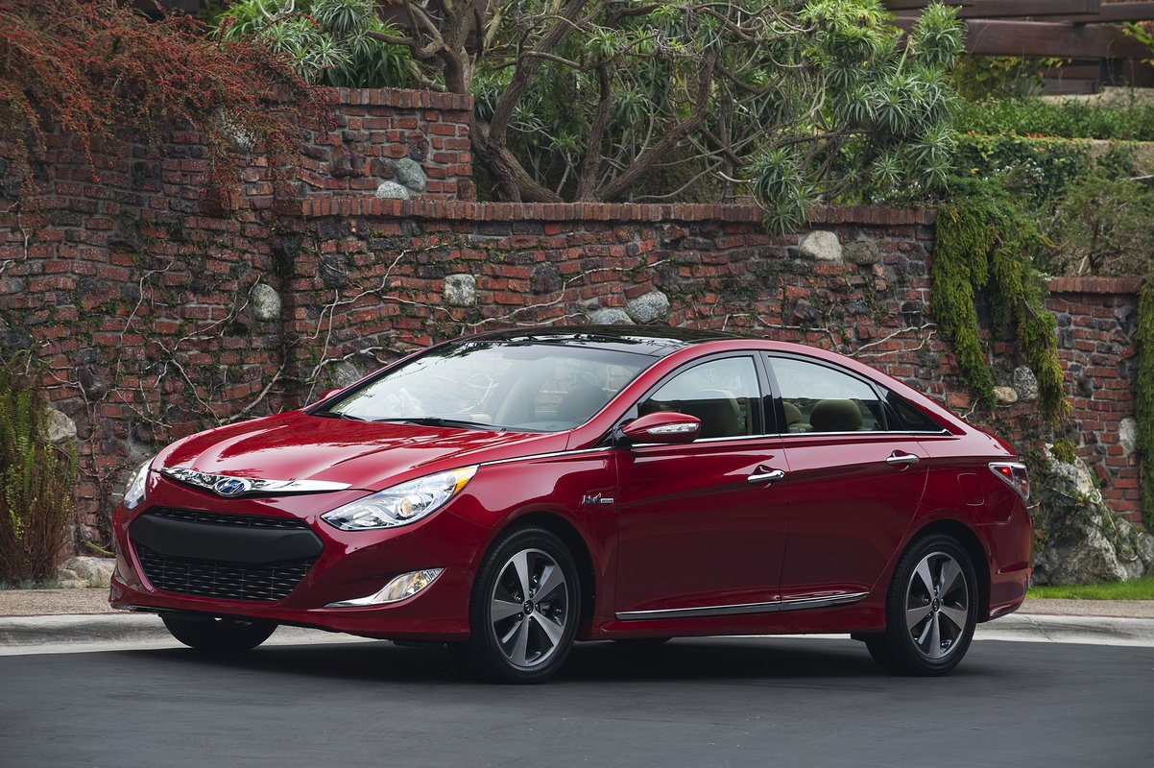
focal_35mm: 155
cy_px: 384
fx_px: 4966
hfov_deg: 13.3
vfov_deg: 8.8
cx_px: 577
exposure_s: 1/40
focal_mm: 155
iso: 200
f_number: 6.3
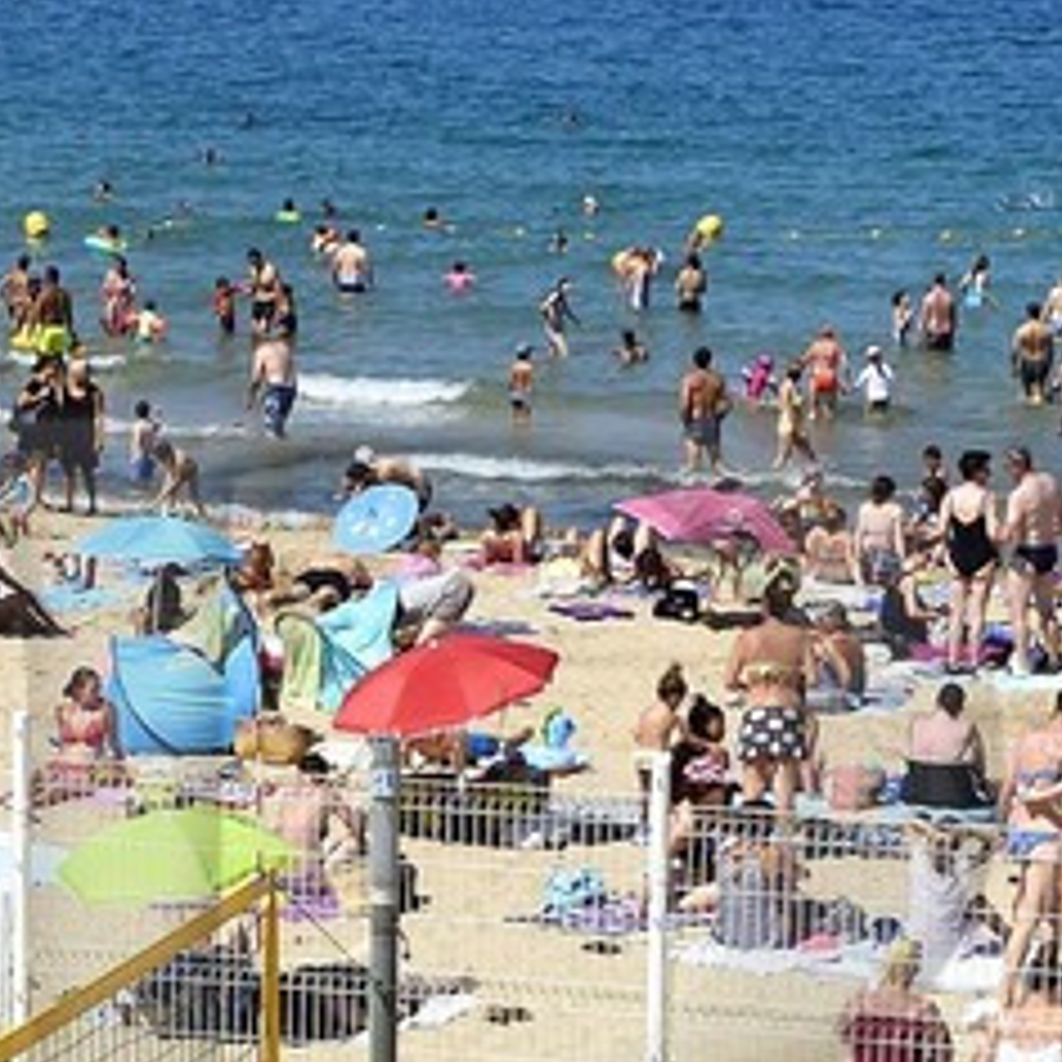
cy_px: 1161
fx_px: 4790
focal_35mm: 138
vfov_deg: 12.4
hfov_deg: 12.5
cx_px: -81
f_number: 13
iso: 200
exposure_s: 1/320
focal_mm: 24
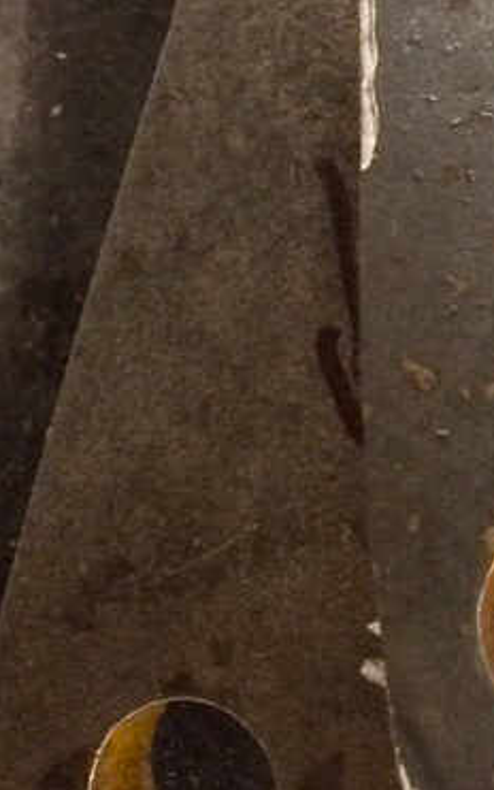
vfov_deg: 18.9
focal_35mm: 106
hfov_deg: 12.3
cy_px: -70
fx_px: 2282
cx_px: 441
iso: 250
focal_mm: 4.15
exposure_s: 1/17
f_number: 2.2
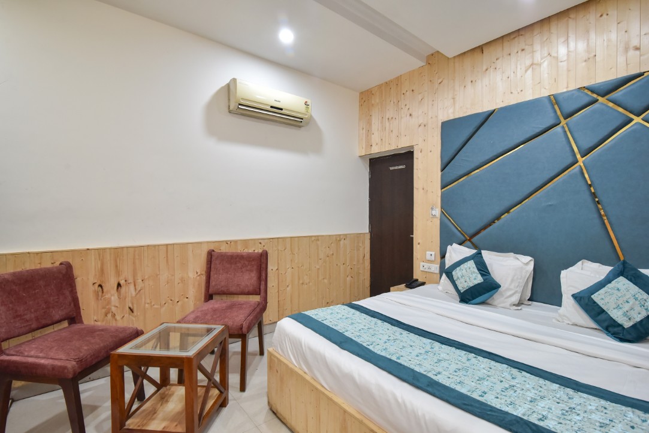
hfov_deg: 96.7
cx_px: 324
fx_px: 289
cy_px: 216
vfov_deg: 73.8
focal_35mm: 16
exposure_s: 1/50
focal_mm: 16
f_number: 7.1
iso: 2000
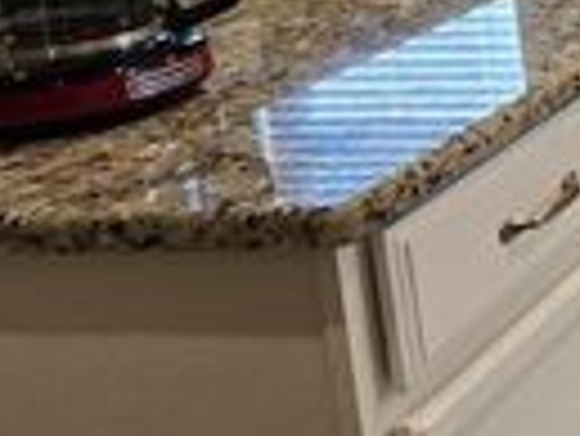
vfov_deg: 18.9
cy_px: -166
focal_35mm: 71
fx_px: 1191
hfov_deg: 16.9
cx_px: 1261
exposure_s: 1/60
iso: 100
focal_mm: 2.2
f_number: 2.2
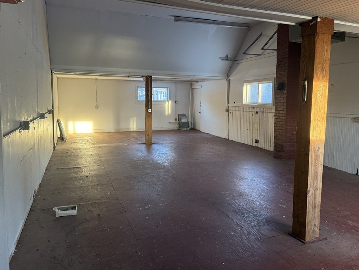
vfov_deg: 51.3
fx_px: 280
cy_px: 127
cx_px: 186
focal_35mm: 27
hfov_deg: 65.3
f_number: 1.78
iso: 200
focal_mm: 6.76
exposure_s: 1/76
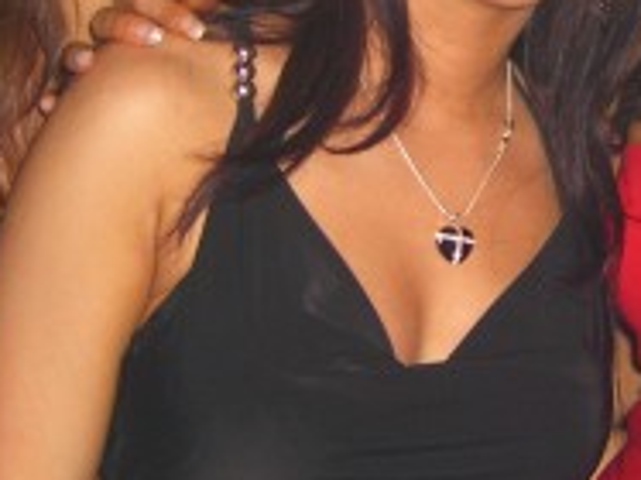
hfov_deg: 15.9
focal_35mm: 122
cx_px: 614
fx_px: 2258
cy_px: 51
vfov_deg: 12.1
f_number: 2.8
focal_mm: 7.9
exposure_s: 1/60
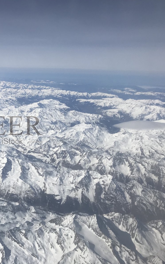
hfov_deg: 30.1
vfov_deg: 49.3
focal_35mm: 40
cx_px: 7
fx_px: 288
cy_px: 131
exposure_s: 1/8000
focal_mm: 3.99
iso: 25
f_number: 1.8
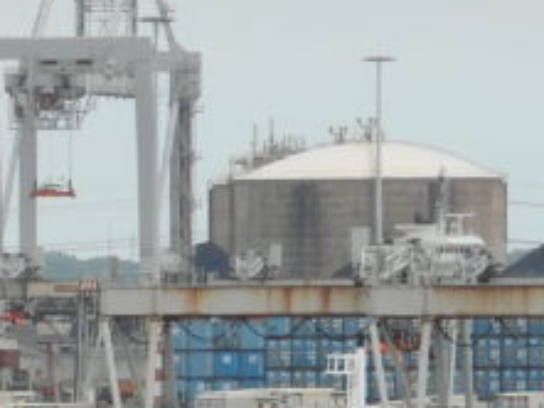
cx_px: -475
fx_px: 11415
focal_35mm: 726
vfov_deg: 2.0
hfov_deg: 2.7
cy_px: 656
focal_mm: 23.9
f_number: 6.1
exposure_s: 1/125
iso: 80
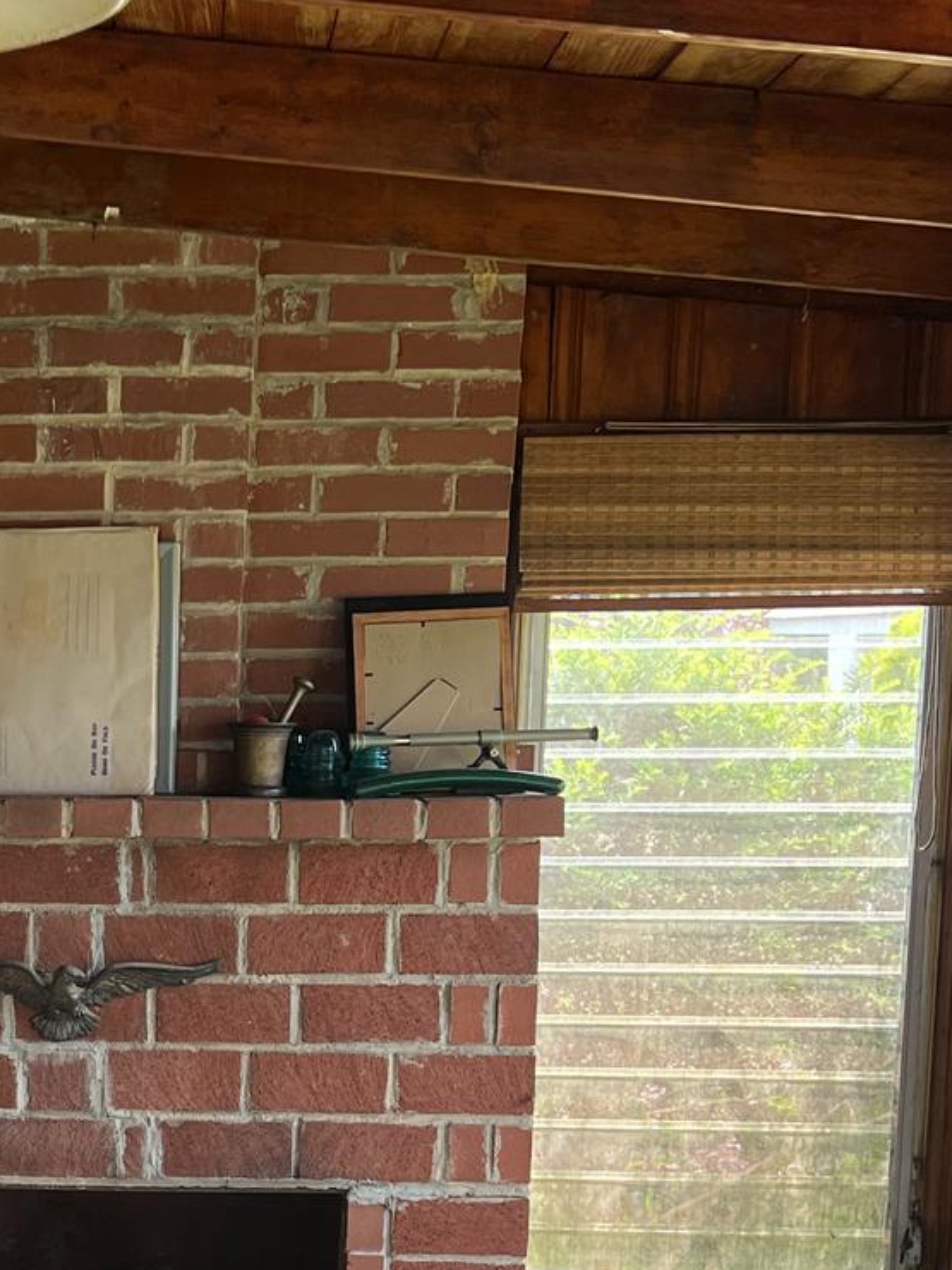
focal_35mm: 72
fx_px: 2640
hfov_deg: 19.4
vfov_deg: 26.5
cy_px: 1042
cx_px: -144
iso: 50
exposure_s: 1/121
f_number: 1.5
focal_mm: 5.7
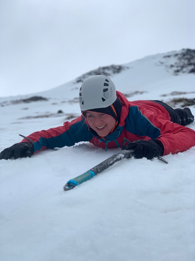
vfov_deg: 36.8
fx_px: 391
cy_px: 130
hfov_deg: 28.0
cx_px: 98
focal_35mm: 52
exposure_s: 1/480
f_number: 2.4
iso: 16
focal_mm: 6
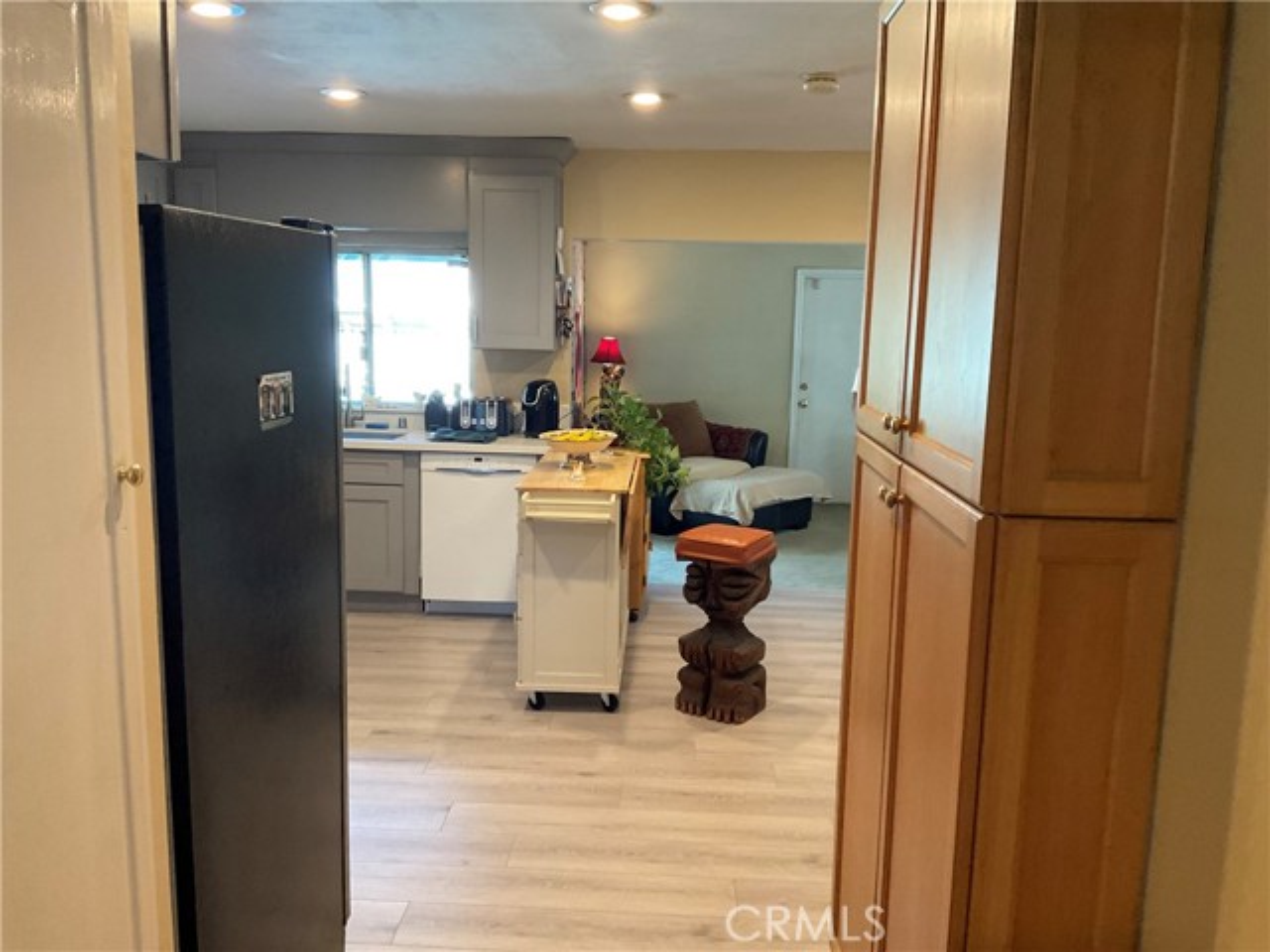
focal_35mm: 29
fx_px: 1064
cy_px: 476
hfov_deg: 61.7
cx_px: 635
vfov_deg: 48.2
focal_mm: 3
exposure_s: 1/60
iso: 200
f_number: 1.8
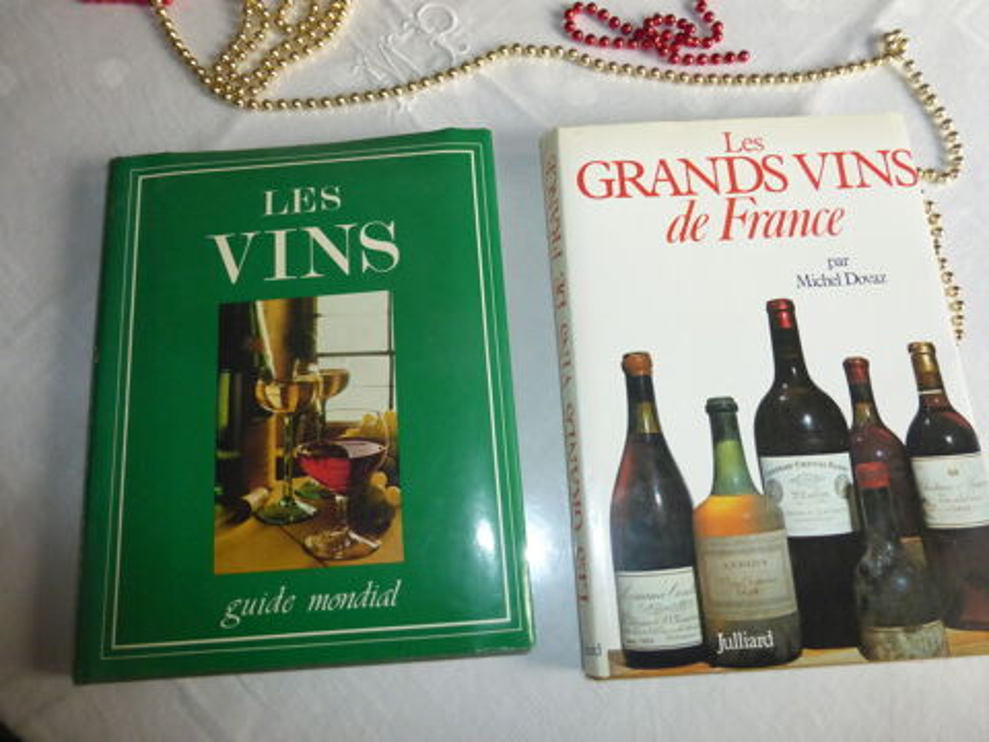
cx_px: 494
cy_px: 371
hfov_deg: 71.6
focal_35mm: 24
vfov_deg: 56.8
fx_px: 686
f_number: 3.3
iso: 500
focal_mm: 4.3
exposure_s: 1/60
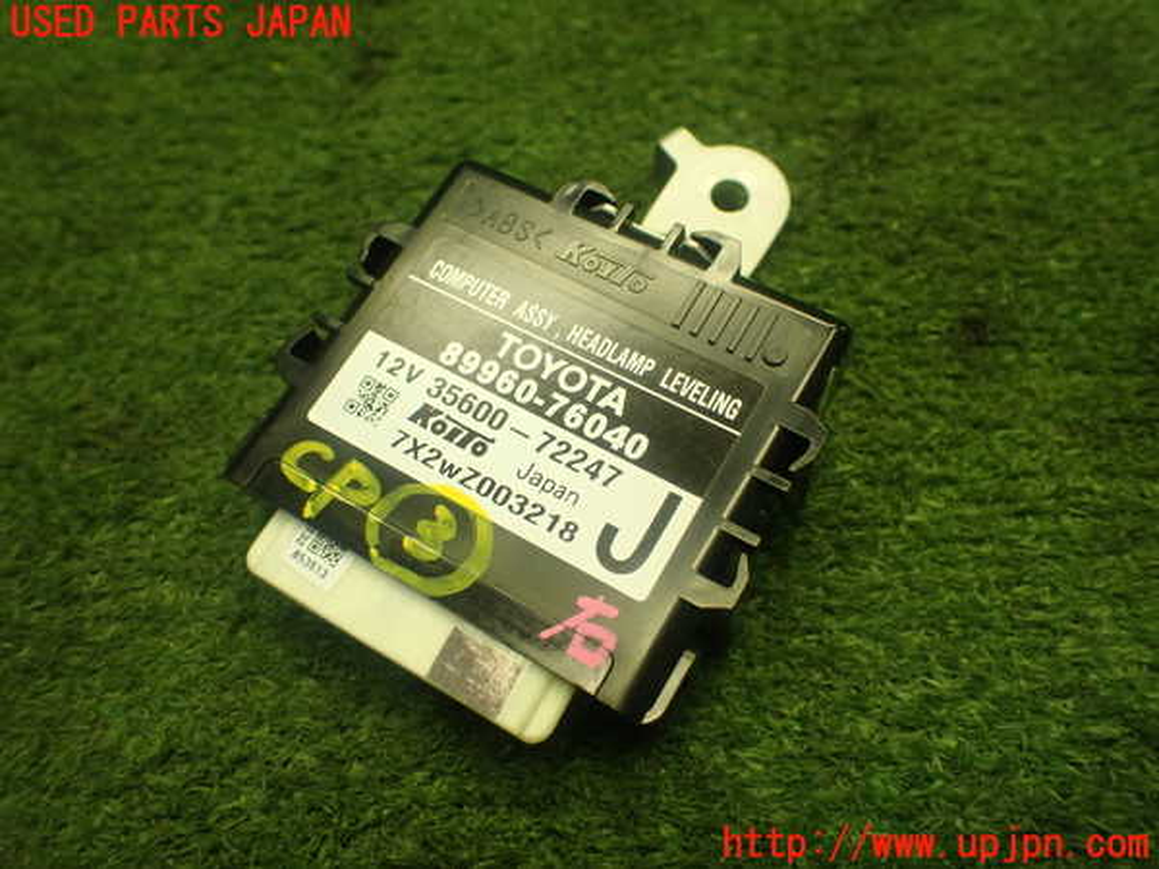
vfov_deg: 46.8
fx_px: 1004
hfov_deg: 60.0
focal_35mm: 30
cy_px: 434
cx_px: 580
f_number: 2.3
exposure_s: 1/125
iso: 250
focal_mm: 5.4
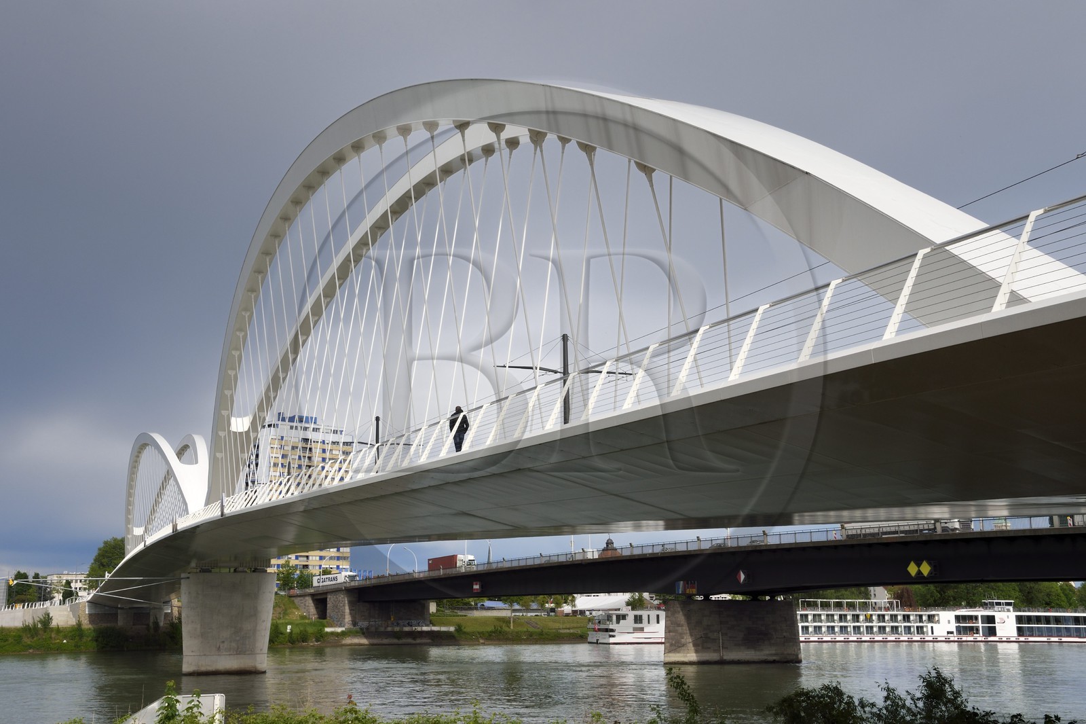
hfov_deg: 46.4
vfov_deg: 31.9
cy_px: 362
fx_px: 1267
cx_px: 543
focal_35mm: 42
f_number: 18
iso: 400
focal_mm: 42
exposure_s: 1/400
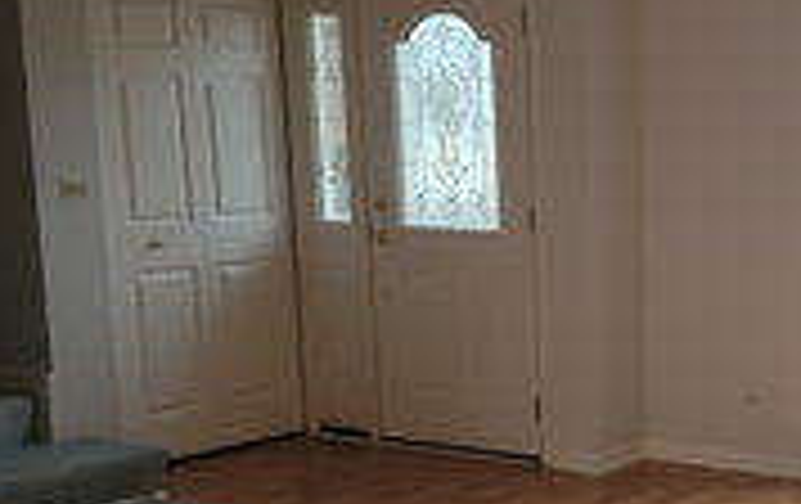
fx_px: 1553
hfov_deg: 26.4
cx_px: 907
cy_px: 378
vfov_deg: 18.3
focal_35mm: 71
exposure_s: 1/60
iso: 200
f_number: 2
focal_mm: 5.9
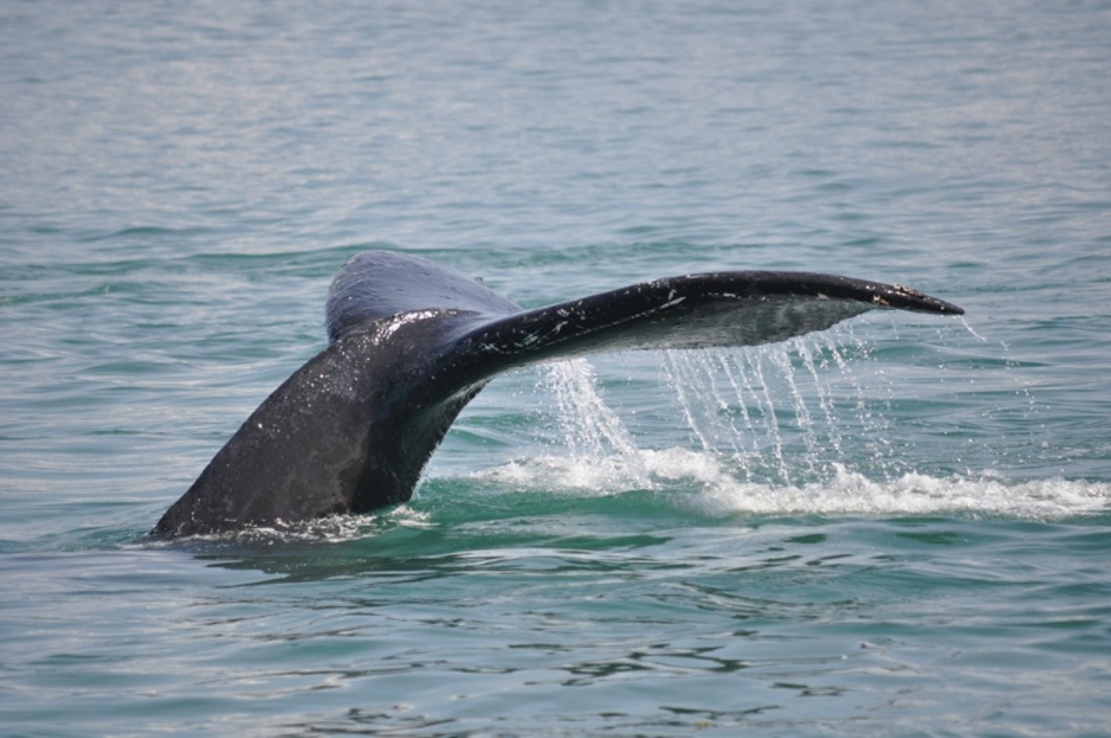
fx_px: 9245
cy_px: 369
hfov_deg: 6.9
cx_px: 556
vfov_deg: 4.6
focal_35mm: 300
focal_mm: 200
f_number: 5.6
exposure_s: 1/1250
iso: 400
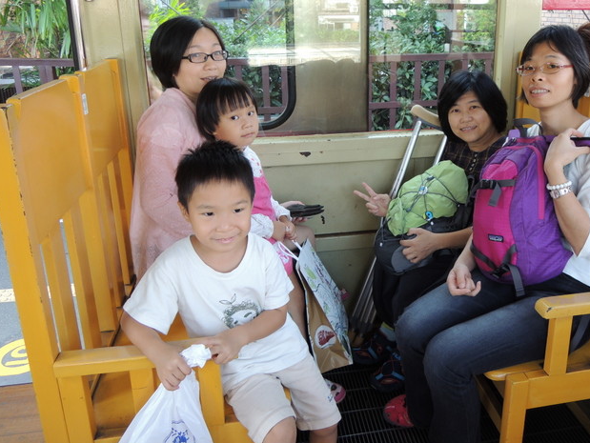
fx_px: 529
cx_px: 360
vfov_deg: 45.1
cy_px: 164
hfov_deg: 57.8
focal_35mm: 31
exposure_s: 1/50
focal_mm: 4.3
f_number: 2.8
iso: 100
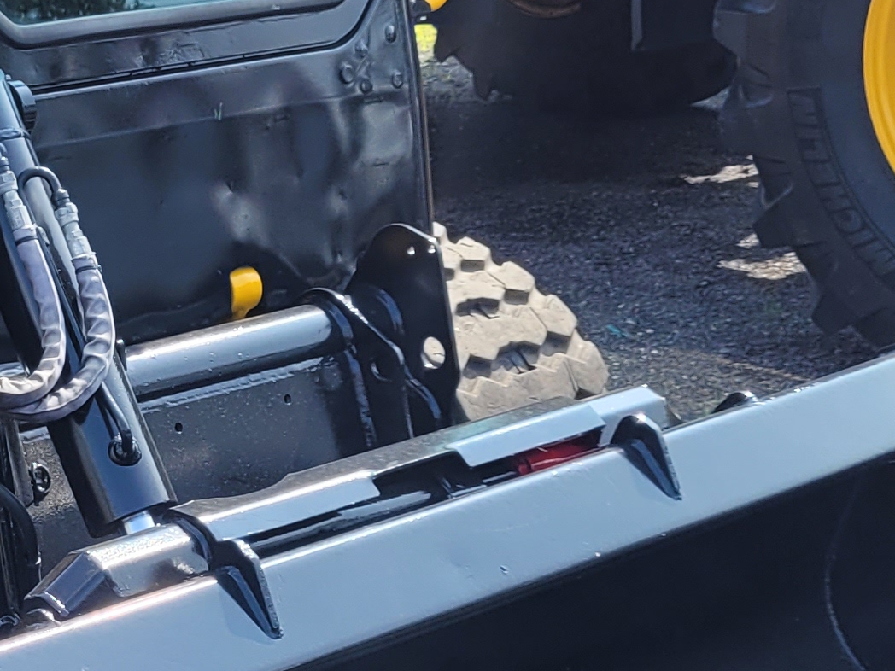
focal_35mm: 100
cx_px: -27
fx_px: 2586
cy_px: 391
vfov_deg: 14.8
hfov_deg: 19.0
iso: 40
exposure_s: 1/1050
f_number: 1.8
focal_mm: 5.4
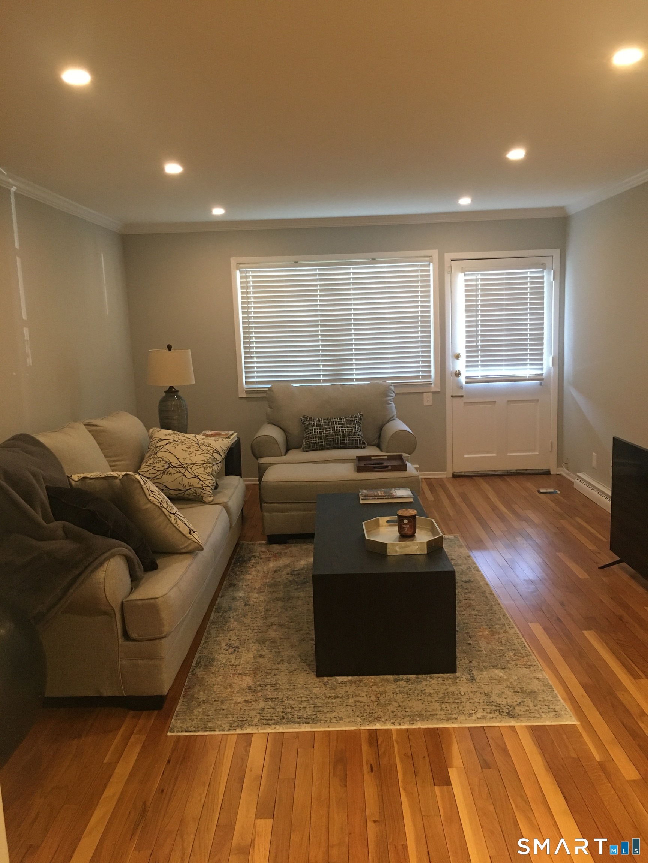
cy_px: 432
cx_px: 324
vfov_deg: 61.7
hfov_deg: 48.2
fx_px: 724
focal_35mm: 29
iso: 200
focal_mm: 4.15
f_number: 2.2
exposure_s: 1/24
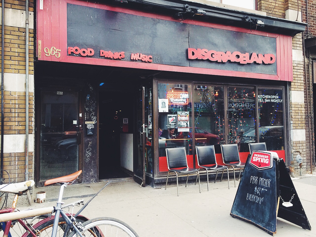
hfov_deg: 60.0
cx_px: 158
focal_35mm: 30
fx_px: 274
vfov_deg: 46.8
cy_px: 118
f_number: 2.2
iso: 32
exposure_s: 1/40
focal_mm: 4.12
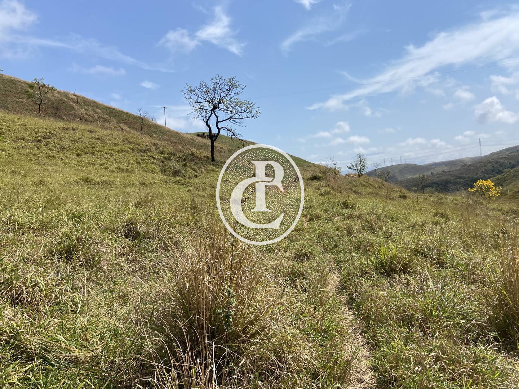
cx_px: 260
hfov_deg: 67.3
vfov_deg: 53.1
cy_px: 194
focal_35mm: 26
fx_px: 390
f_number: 1.8
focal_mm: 4.25
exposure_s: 1/3984
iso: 32
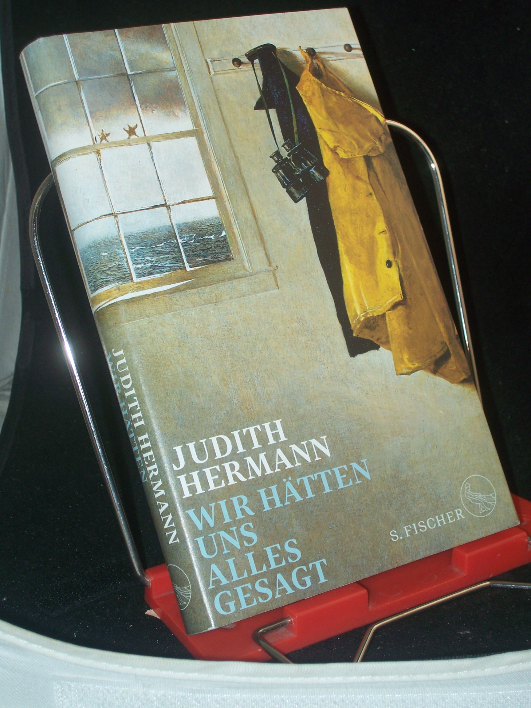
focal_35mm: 66
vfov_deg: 29.4
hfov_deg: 22.3
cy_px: 354
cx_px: 266
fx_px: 1350
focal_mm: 11
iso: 80
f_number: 3.6
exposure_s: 1/80
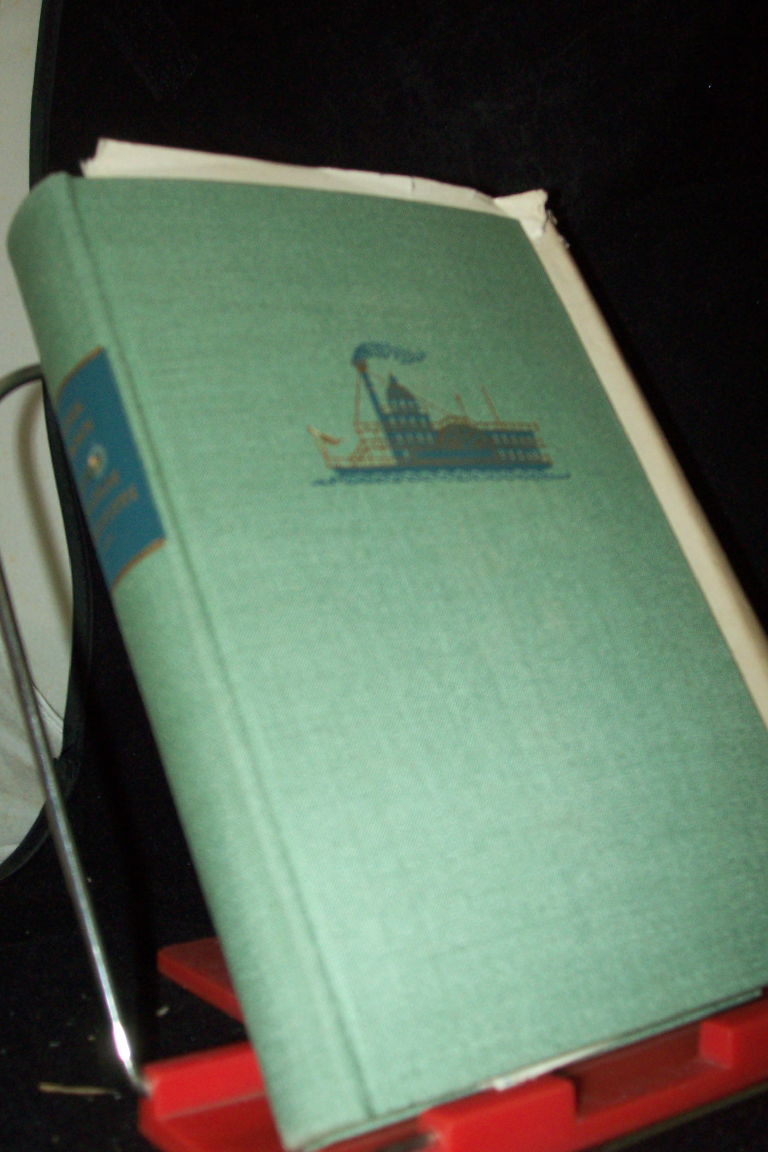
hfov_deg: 30.5
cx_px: 379
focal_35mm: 44
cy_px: 578
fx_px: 1408
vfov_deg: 44.5
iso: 160
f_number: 2.8
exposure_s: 1/60
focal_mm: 7
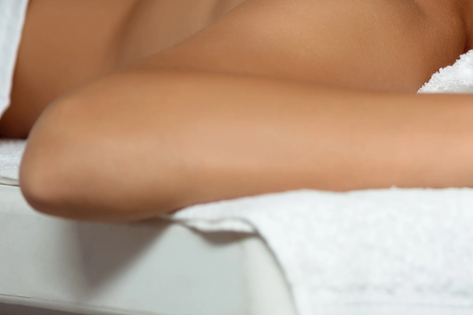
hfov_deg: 6.5
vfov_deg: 4.3
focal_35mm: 316
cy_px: -64
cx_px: 644
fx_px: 4152
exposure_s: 1/125
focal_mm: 105
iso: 100
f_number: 4
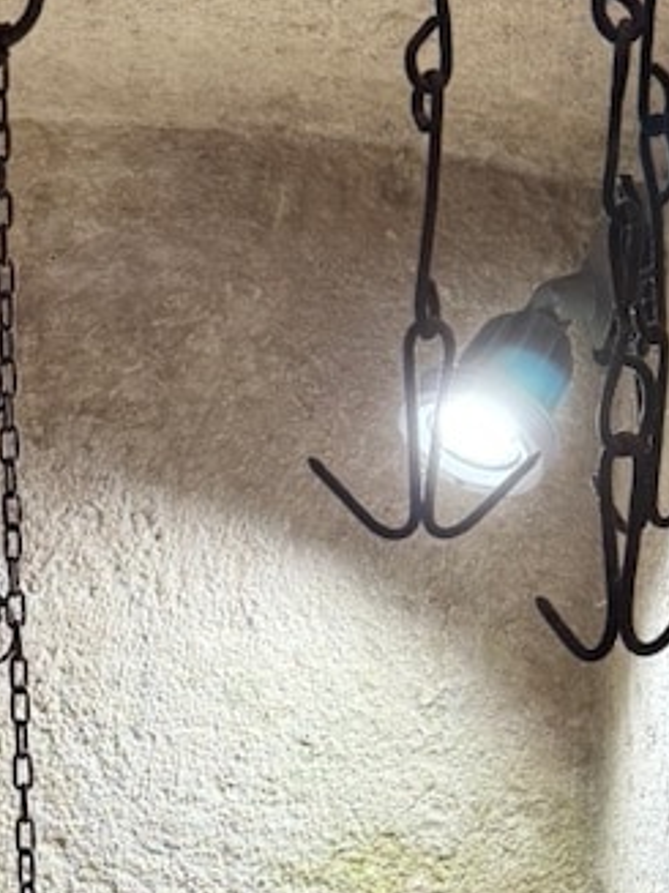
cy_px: 1019
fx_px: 2424
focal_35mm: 94
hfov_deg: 15.0
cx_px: -194
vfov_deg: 19.8
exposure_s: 1/50
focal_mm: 6.76
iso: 250
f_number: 1.78
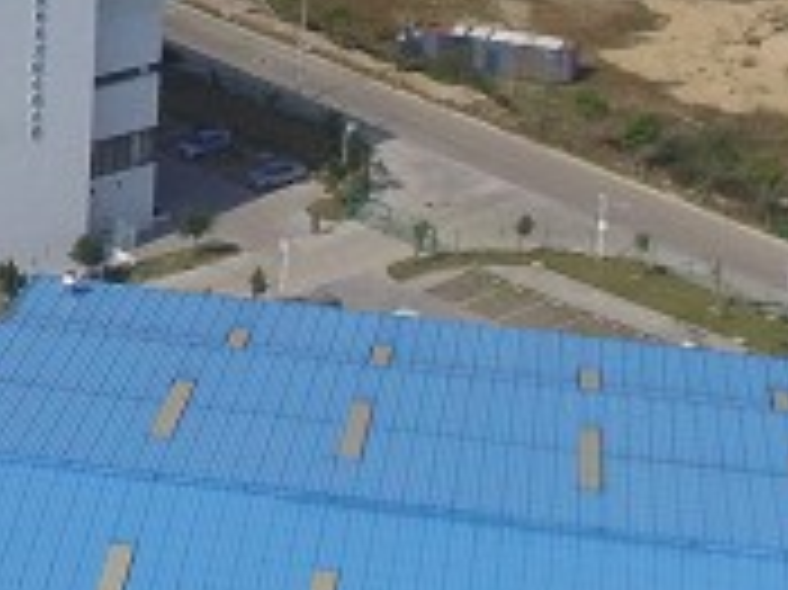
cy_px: -52
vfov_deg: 13.0
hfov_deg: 16.3
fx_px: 2548
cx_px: -329
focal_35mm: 112
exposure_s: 1/2604
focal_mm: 3.61
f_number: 2.8
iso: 100
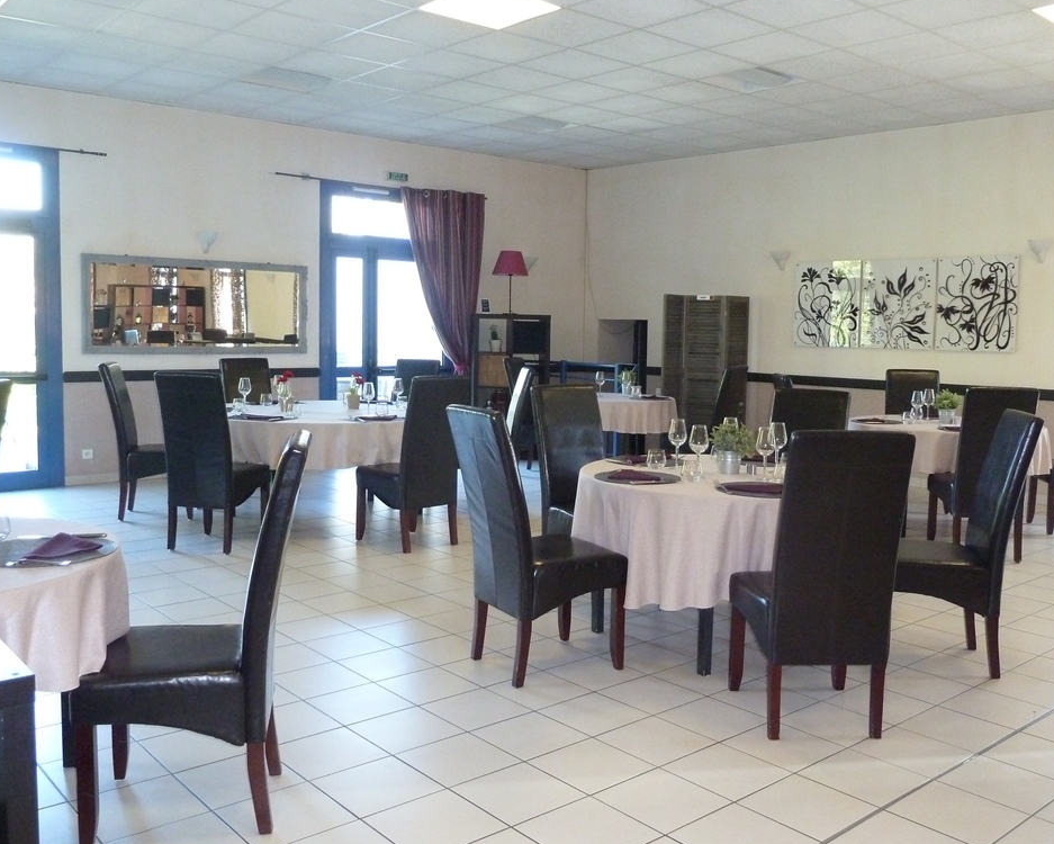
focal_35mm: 32
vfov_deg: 45.8
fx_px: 998
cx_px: 548
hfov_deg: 55.6
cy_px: 424
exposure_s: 1/30
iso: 500
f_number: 3.4
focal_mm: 5
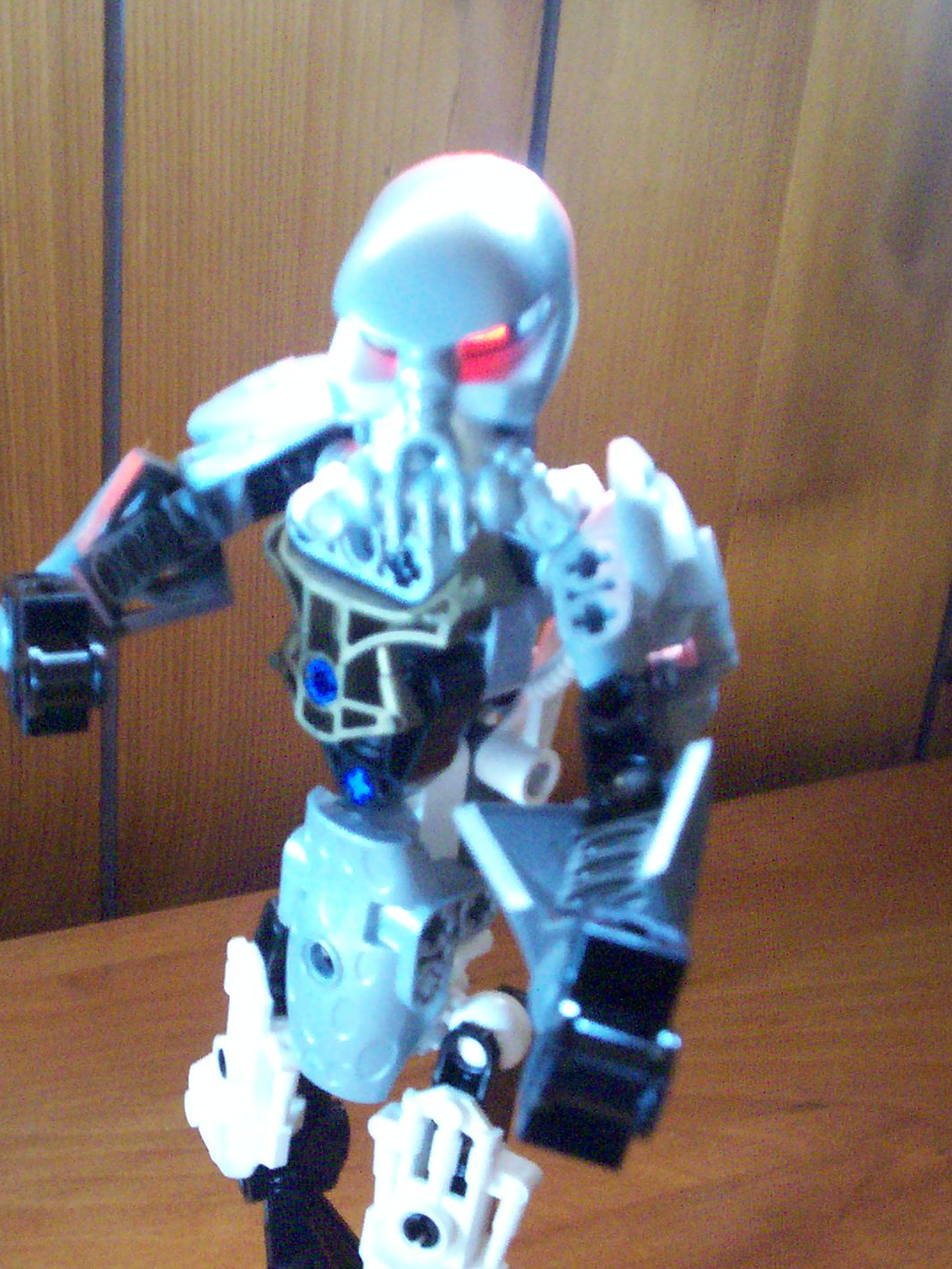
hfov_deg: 25.2
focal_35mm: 58
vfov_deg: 33.2
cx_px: 365
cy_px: 714
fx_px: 2126
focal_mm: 5.9
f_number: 4.5
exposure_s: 1/4
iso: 400
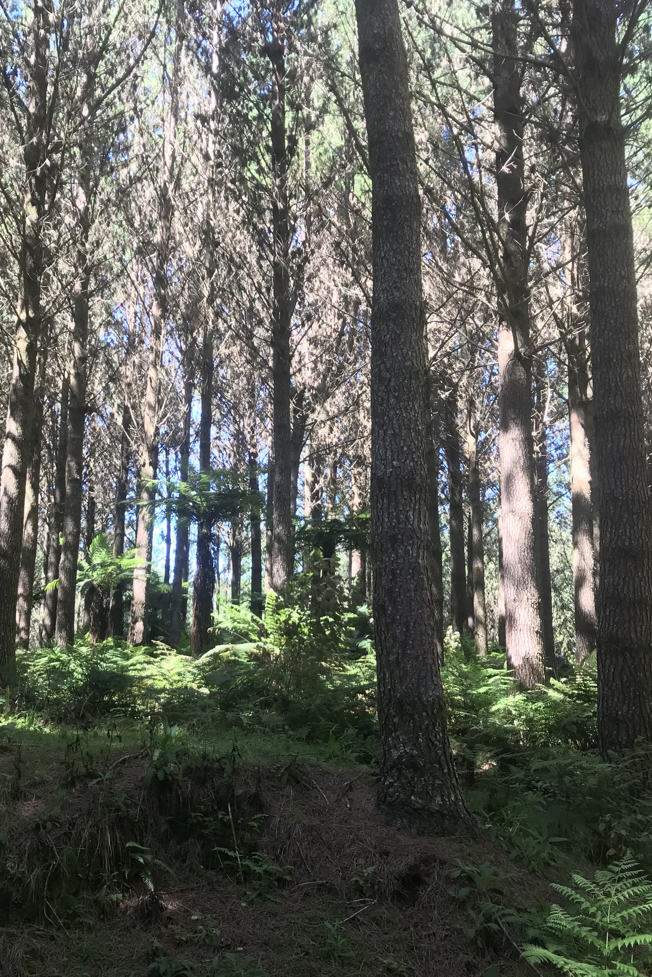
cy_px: 464
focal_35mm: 35
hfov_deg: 37.7
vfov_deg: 54.4
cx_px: 249
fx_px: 951
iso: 32
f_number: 1.8
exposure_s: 1/100
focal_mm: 3.99
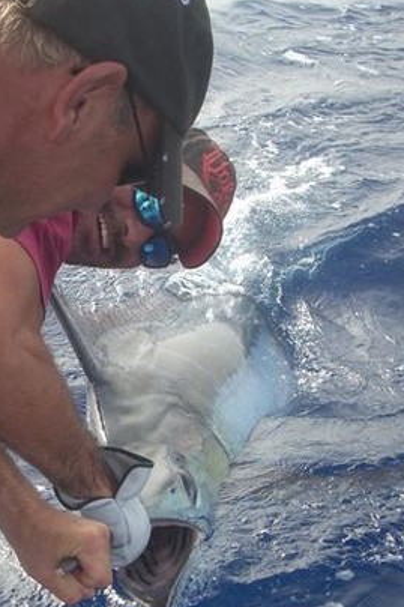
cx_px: 111
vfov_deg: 32.9
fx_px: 1011
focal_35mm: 60
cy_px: 433
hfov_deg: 22.4
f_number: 2.8
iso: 64
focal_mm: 6.2
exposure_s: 1/354
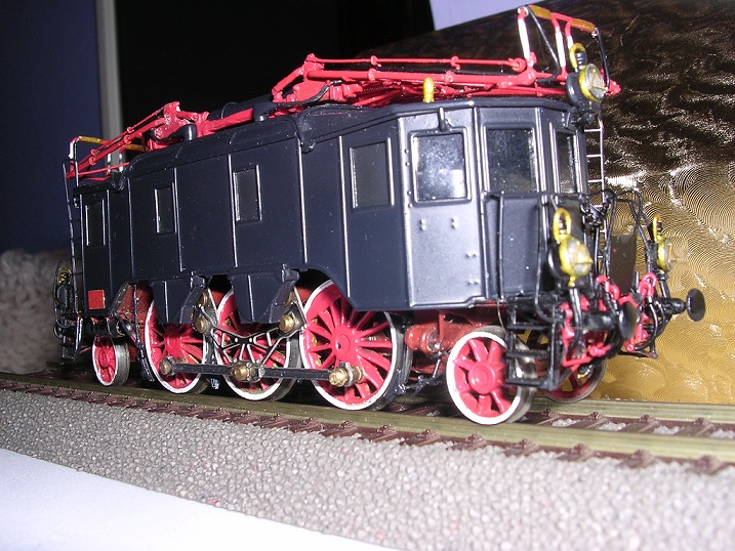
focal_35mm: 38
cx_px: 368
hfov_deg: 49.0
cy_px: 276
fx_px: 807
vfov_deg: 37.7
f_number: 5.6
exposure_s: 1/60.1
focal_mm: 5.8
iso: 100
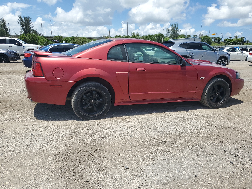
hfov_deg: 67.3
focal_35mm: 26
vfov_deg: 53.1
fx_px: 189
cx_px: 126
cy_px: 94
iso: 50
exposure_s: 1/3333
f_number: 1.5
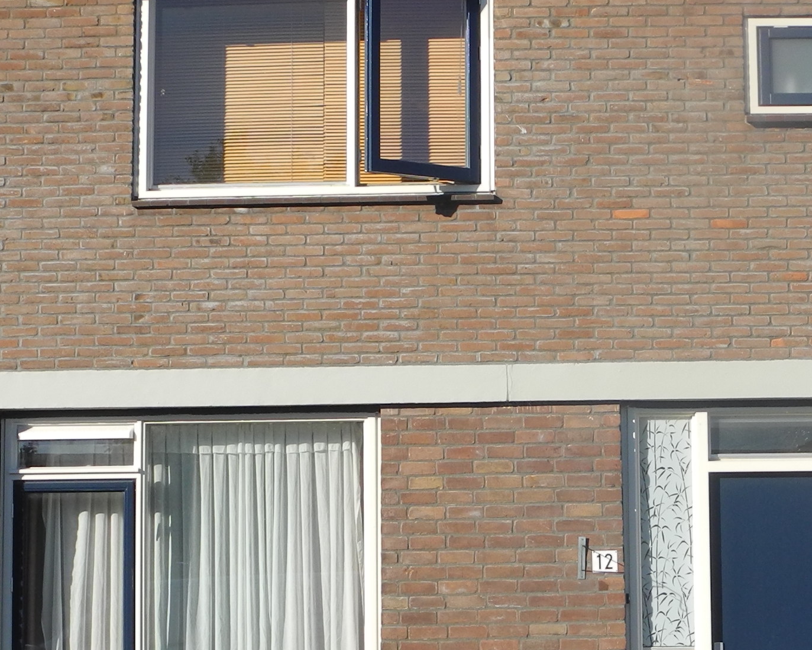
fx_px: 1994
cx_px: 535
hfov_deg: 22.9
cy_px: 433
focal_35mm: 83
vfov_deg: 18.4
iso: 100
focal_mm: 6.8
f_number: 4
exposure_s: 1/800
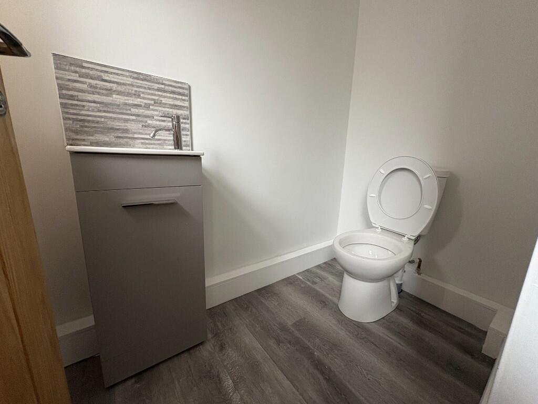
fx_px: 218
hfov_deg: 102.1
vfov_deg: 85.7
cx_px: 269
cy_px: 202
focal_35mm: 14
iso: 200
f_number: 2.2
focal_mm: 2.22
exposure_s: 1/72
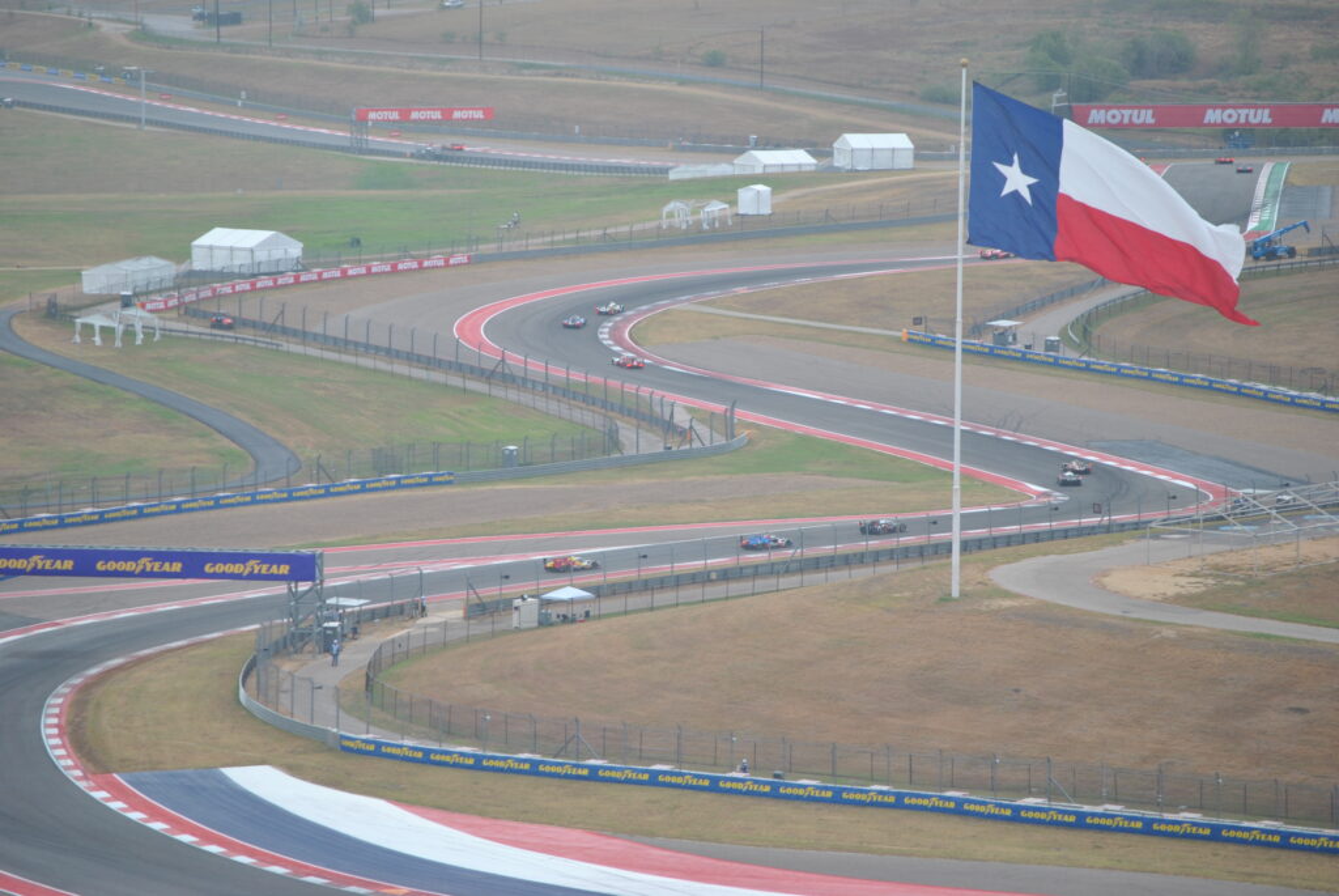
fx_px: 6981
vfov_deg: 7.3
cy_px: 448
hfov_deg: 11.0
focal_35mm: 188
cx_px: 670
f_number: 4.8
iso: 200
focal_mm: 125
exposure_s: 1/320
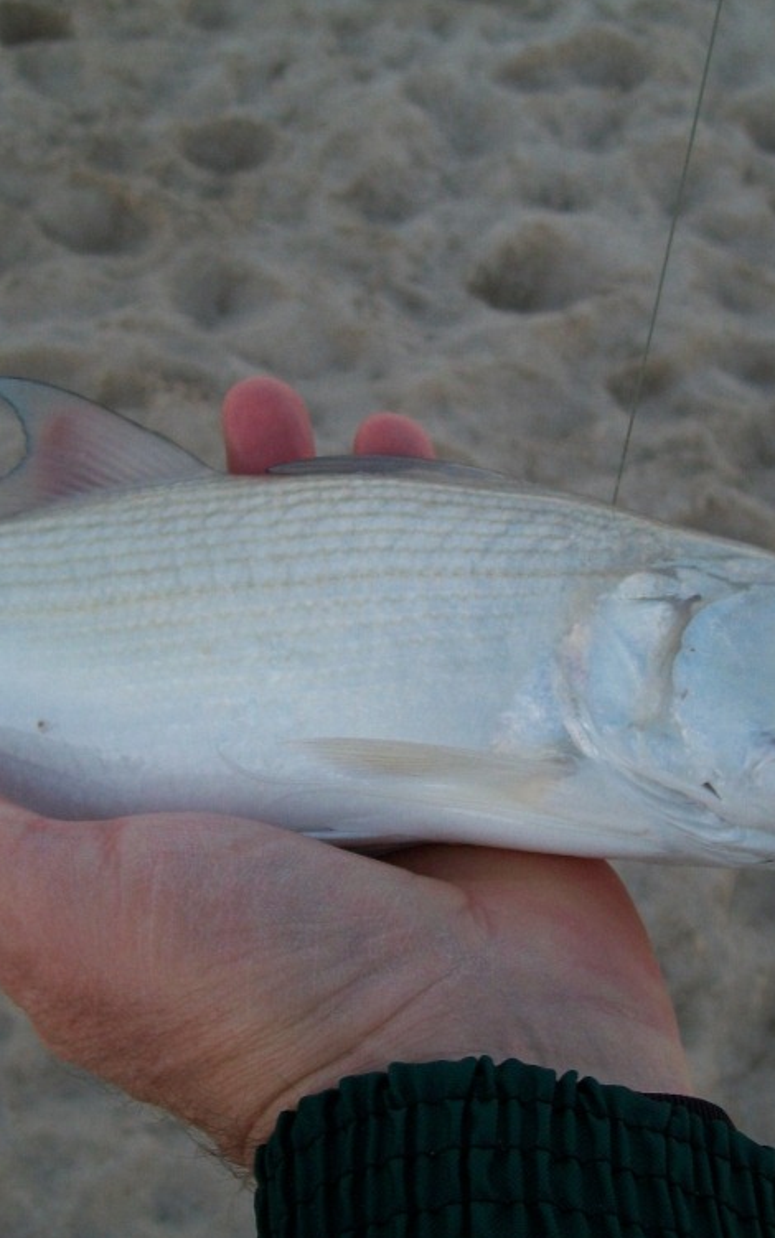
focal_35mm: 52
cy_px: 626
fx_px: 1756
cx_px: 317
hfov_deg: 24.9
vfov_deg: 38.9
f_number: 2.7
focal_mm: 6
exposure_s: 1/80
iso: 80
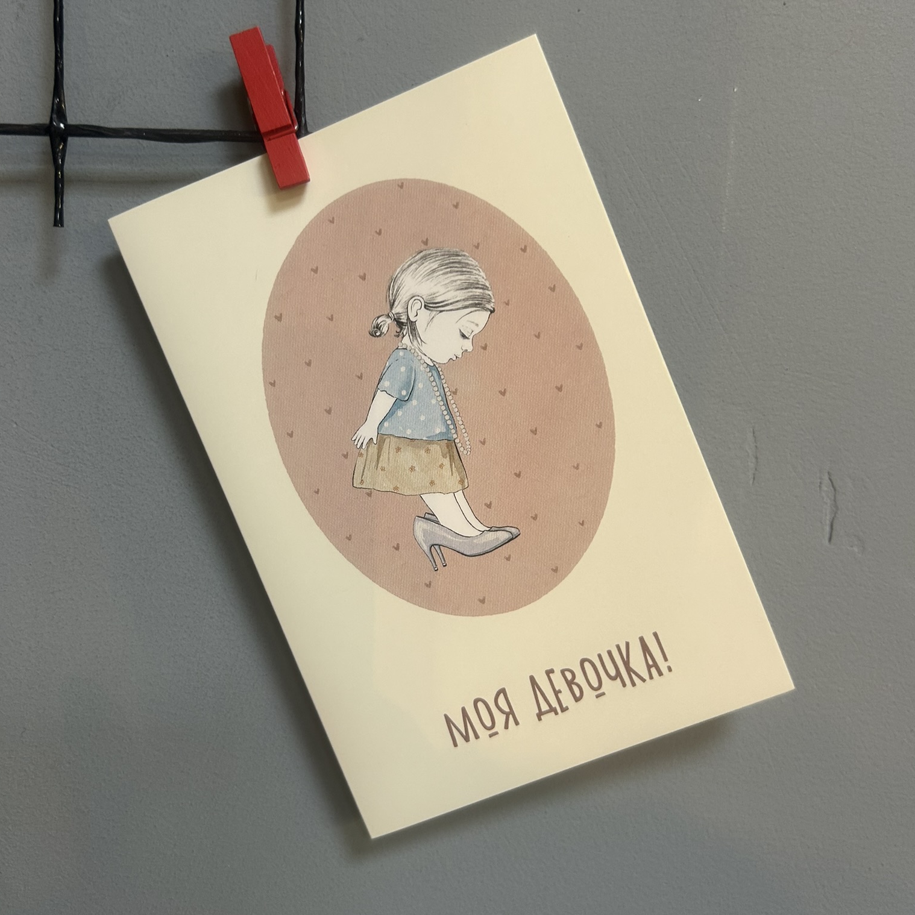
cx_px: 459
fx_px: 927
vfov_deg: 52.5
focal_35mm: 31
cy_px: 429
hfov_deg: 52.5
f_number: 1.5
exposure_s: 1/50
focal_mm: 5.7
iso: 80
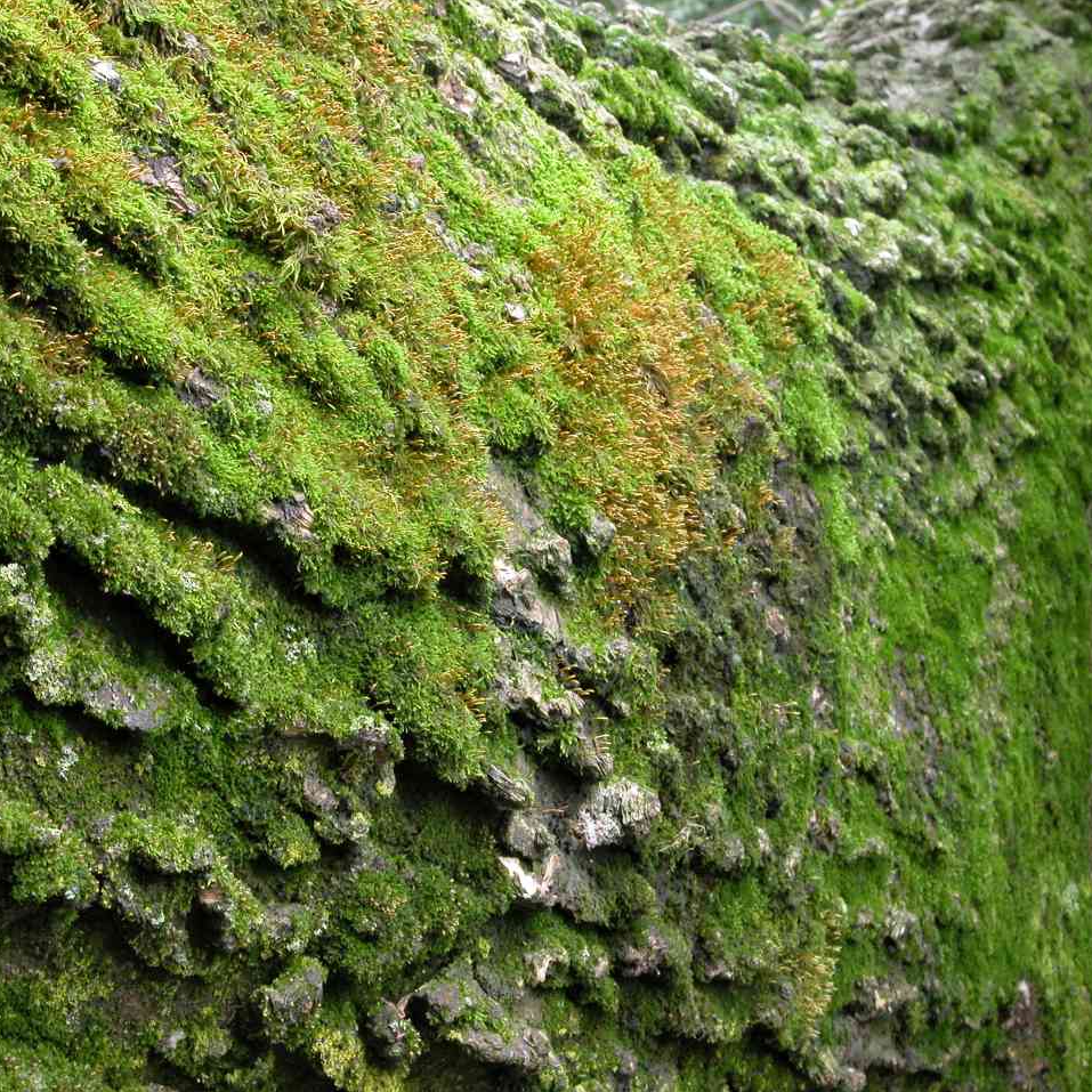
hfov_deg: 22.2
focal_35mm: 78
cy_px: 545
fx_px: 2784
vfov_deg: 22.2
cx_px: 486
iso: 100
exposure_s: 1/9.4
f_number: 7.3
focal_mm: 16.8
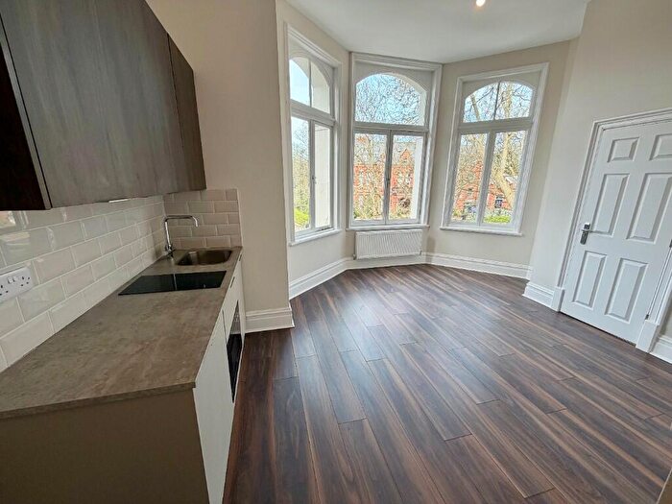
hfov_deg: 102.1
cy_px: 252
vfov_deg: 85.7
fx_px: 272
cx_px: 336
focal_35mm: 14
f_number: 2.2
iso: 40
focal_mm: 2.22
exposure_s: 1/141
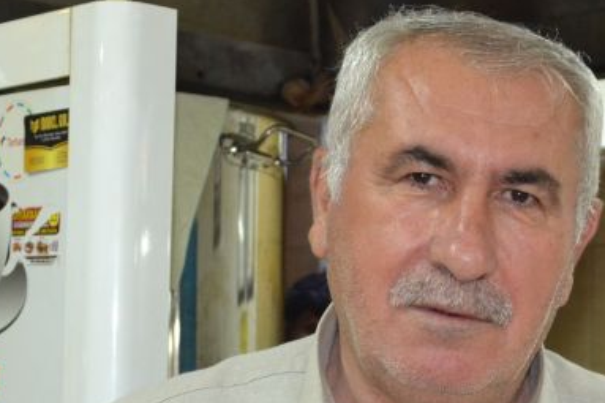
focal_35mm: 110
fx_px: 1848
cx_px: 430
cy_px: 433
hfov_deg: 18.5
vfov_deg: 12.3
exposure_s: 1/60
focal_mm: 26
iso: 1400
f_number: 3.8
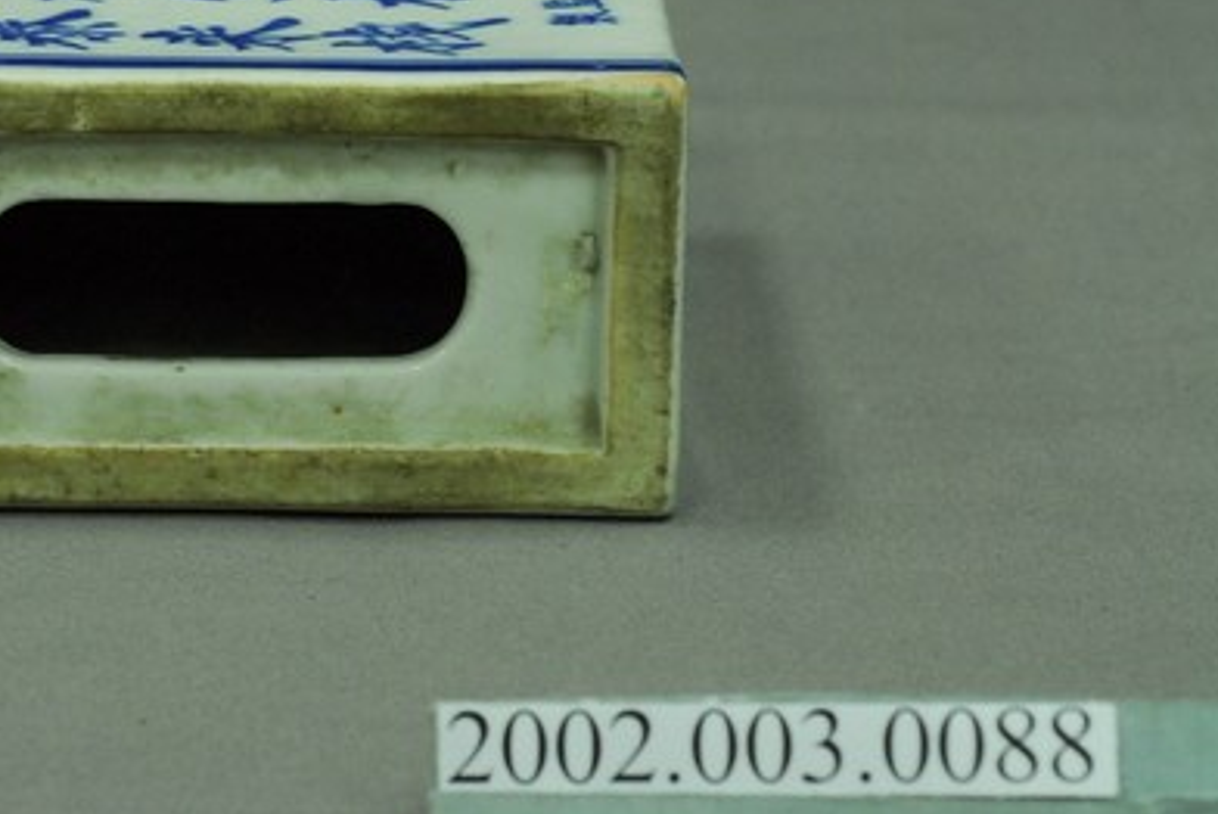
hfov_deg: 13.9
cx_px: 245
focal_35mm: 147
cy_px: 174
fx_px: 4977
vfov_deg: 9.3
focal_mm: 60
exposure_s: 1/20
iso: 1000
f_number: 10
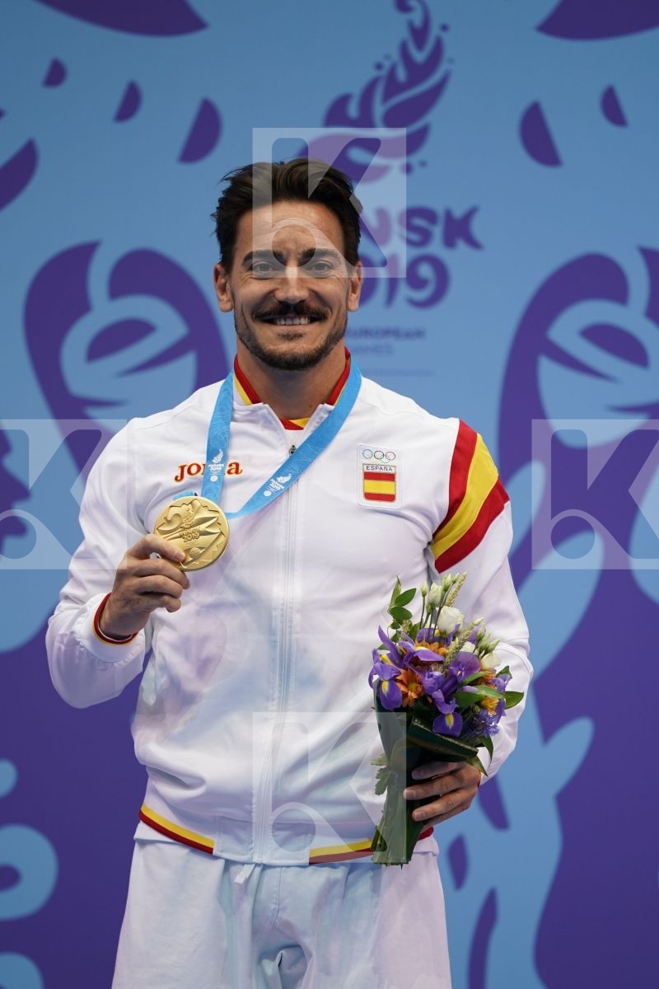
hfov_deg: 2.3
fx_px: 16474
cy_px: 494
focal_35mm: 600
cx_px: 330
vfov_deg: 3.4
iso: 400
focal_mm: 400
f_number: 2.8
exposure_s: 1/500
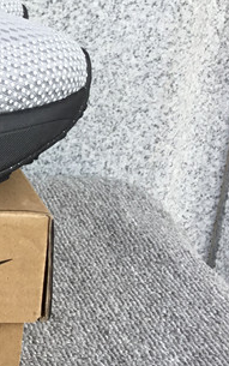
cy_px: 116
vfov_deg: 21.3
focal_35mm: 97
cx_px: -271
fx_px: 967
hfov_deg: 11.7
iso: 25
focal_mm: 3.3
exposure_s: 1/115
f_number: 2.4
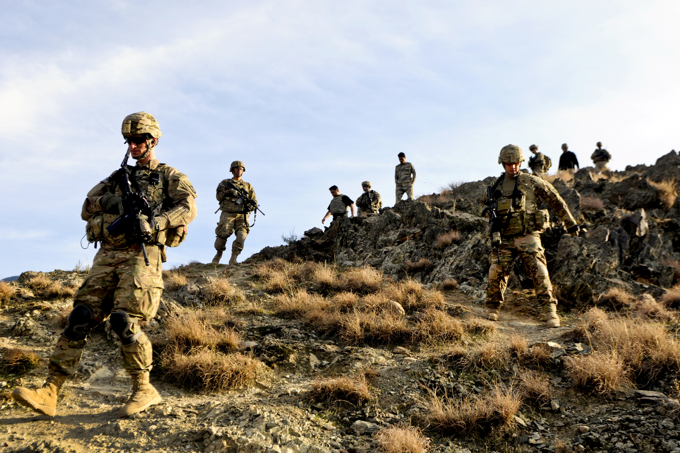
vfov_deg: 36.9
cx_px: 340
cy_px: 226
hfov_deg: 53.1
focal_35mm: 36
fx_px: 680
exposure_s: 1/800
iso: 200
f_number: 4
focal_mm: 24
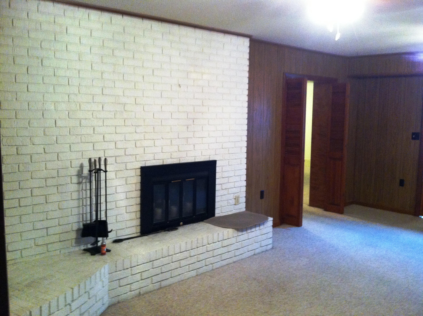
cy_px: 158
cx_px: 212
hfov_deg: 52.7
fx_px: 427
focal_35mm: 35
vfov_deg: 40.6
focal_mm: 3.85
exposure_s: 1/17
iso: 500
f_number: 2.8
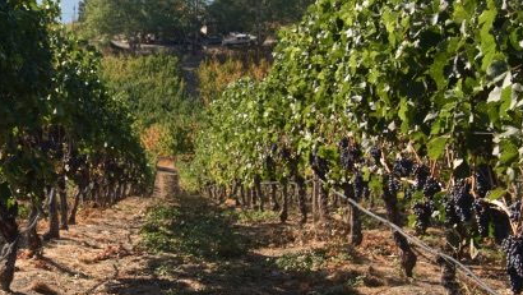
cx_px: 128
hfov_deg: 30.9
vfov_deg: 18.0
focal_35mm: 67
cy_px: 105
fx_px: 930
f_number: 7.1
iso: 200
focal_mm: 23.3
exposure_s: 1/240
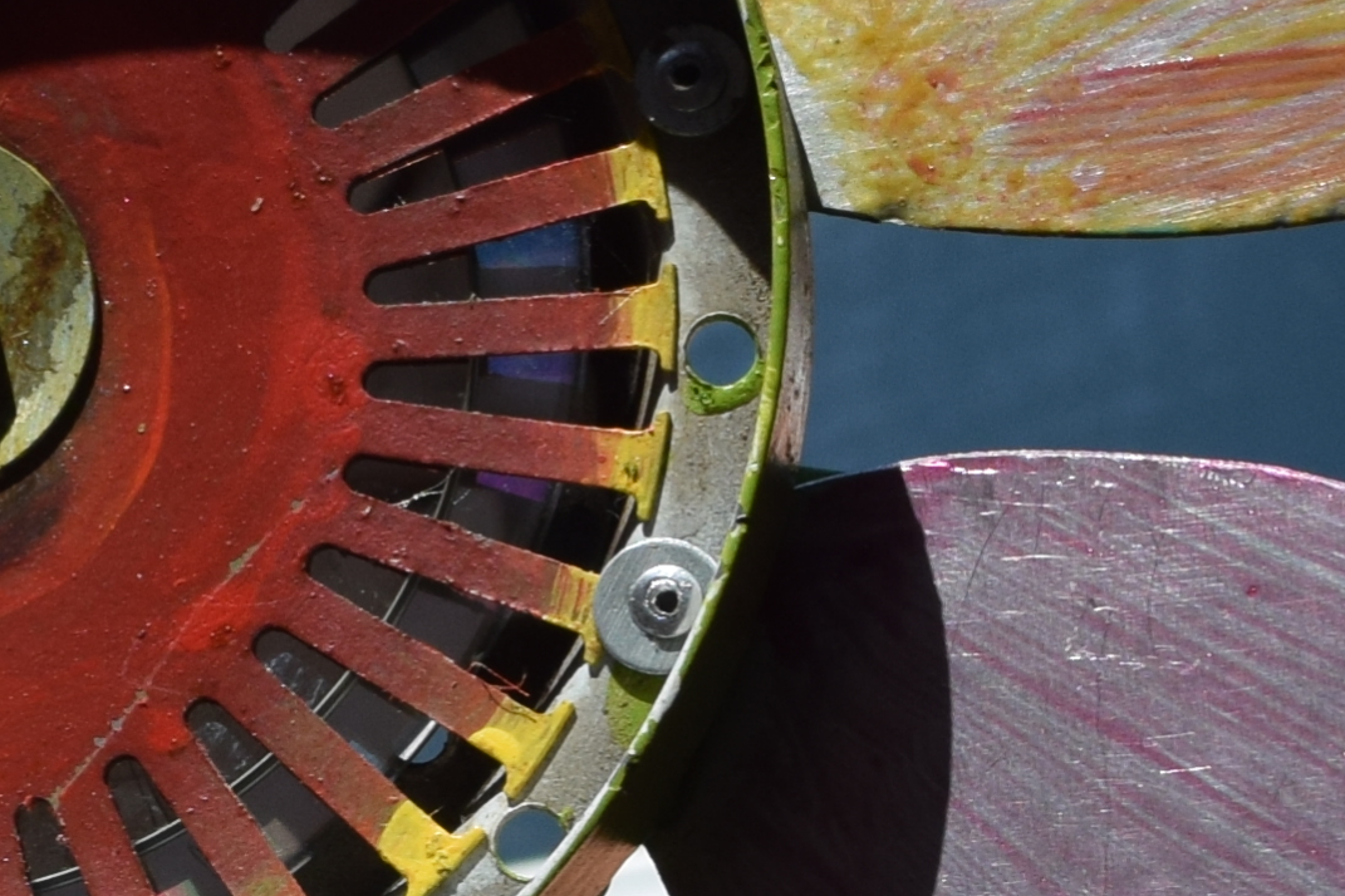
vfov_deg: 5.6
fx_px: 9108
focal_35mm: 244
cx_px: 246
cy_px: 166
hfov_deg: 8.4
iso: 220
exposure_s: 1/250
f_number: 8
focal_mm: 29
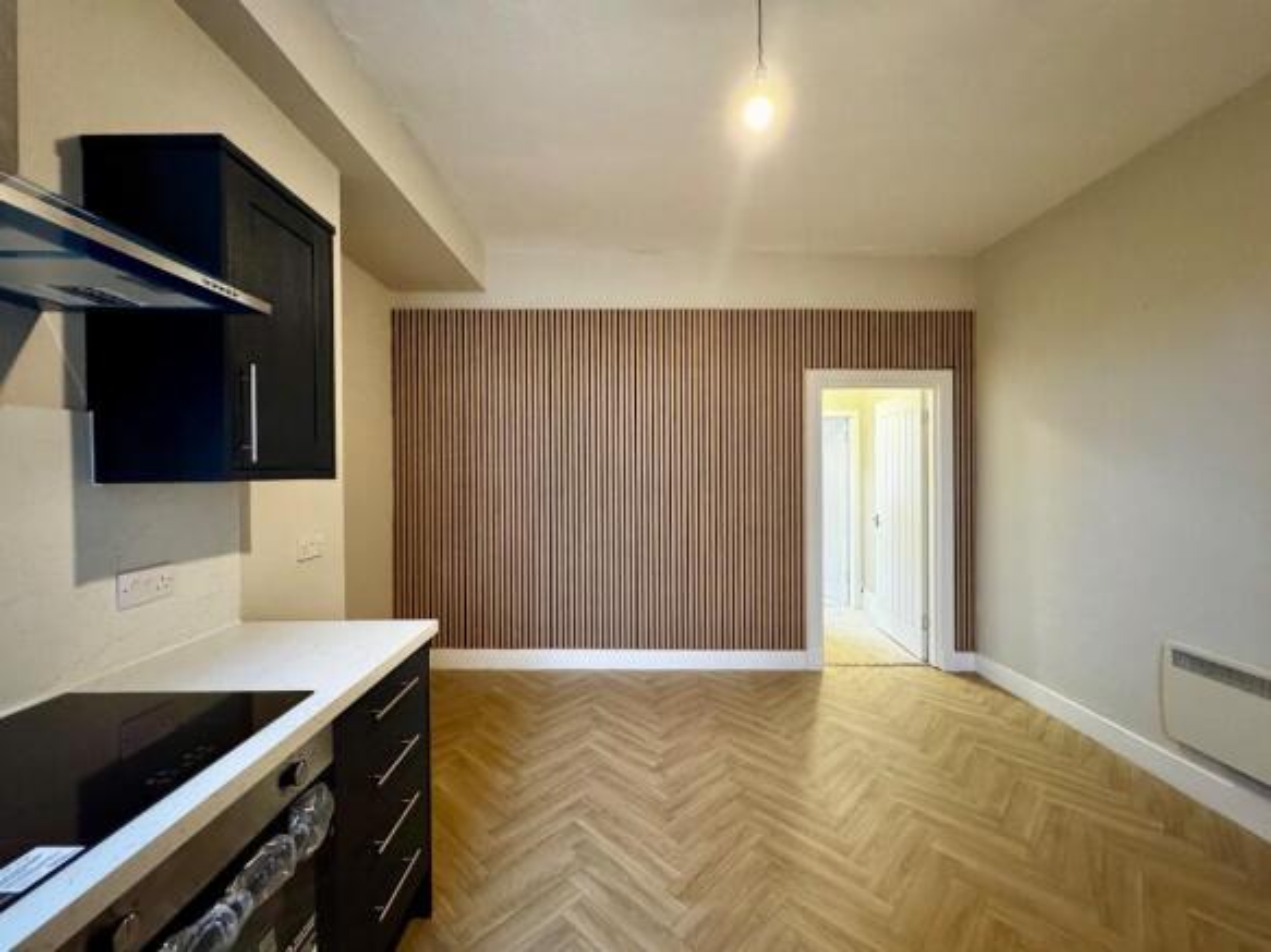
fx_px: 514
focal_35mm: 14
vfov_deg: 85.7
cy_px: 476
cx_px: 636
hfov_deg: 102.1
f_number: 2.2
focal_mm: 2.22
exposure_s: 1/60
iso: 1250
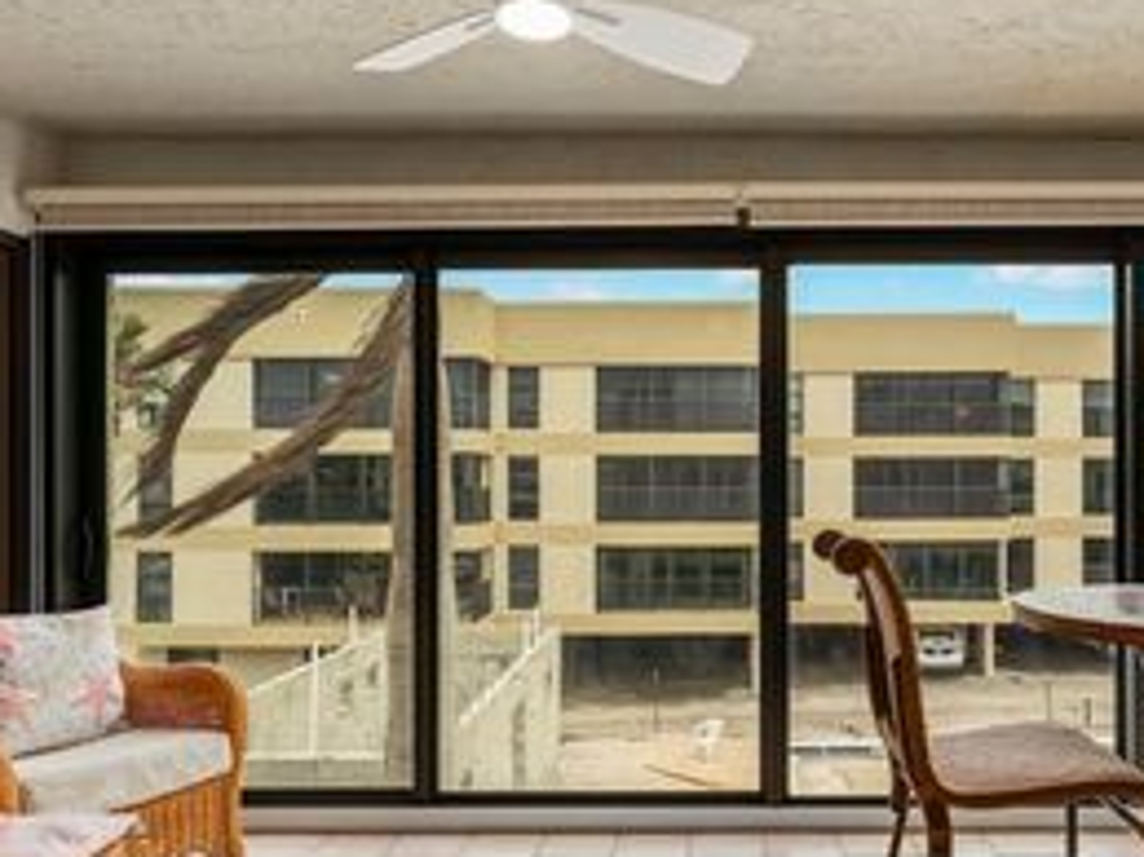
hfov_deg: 66.3
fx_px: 859
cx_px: 716
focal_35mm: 26
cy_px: 466
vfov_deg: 53.0
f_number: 10
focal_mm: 14
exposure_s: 1/3
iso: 160
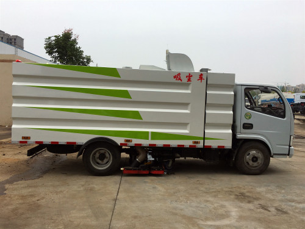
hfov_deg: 61.7
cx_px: 152
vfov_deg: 48.2
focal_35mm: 29
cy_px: 114
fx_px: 256
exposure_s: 1/1099
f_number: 2.2
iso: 25
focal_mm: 4.15
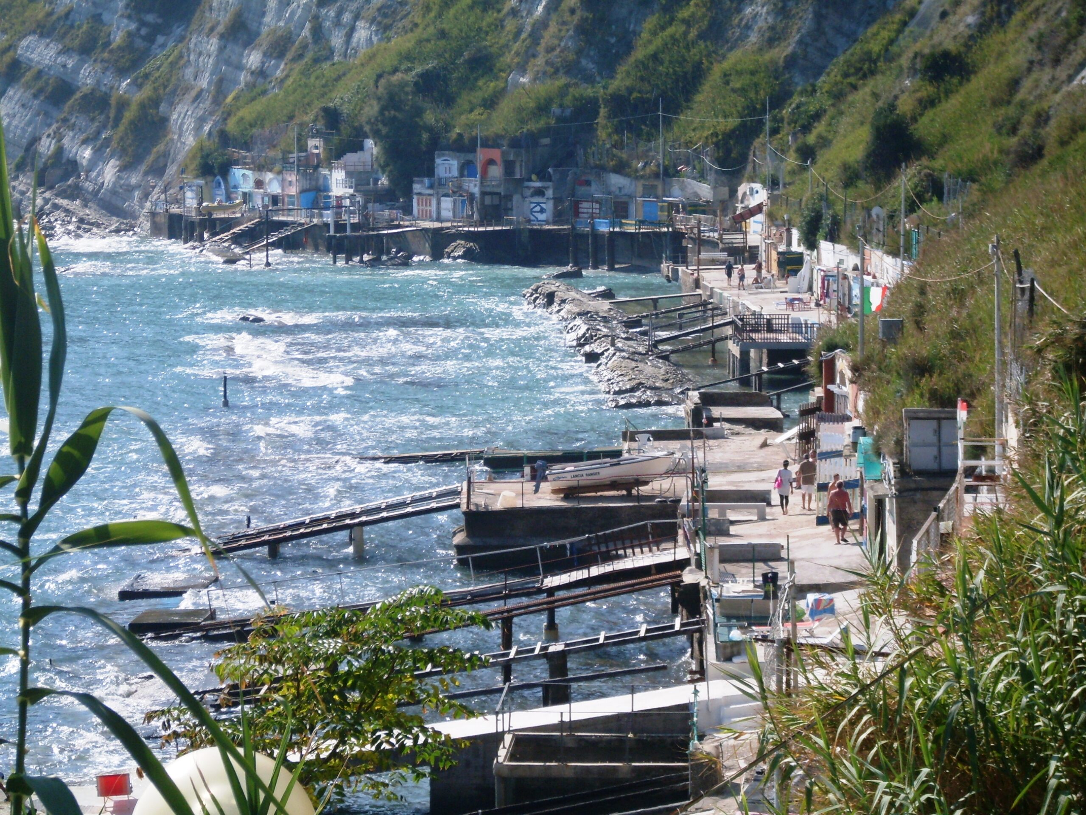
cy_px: 408
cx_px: 543
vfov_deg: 13.0
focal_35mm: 114
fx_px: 3576
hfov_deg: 17.3
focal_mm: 18.9
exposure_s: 1/500
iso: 80
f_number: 5.2
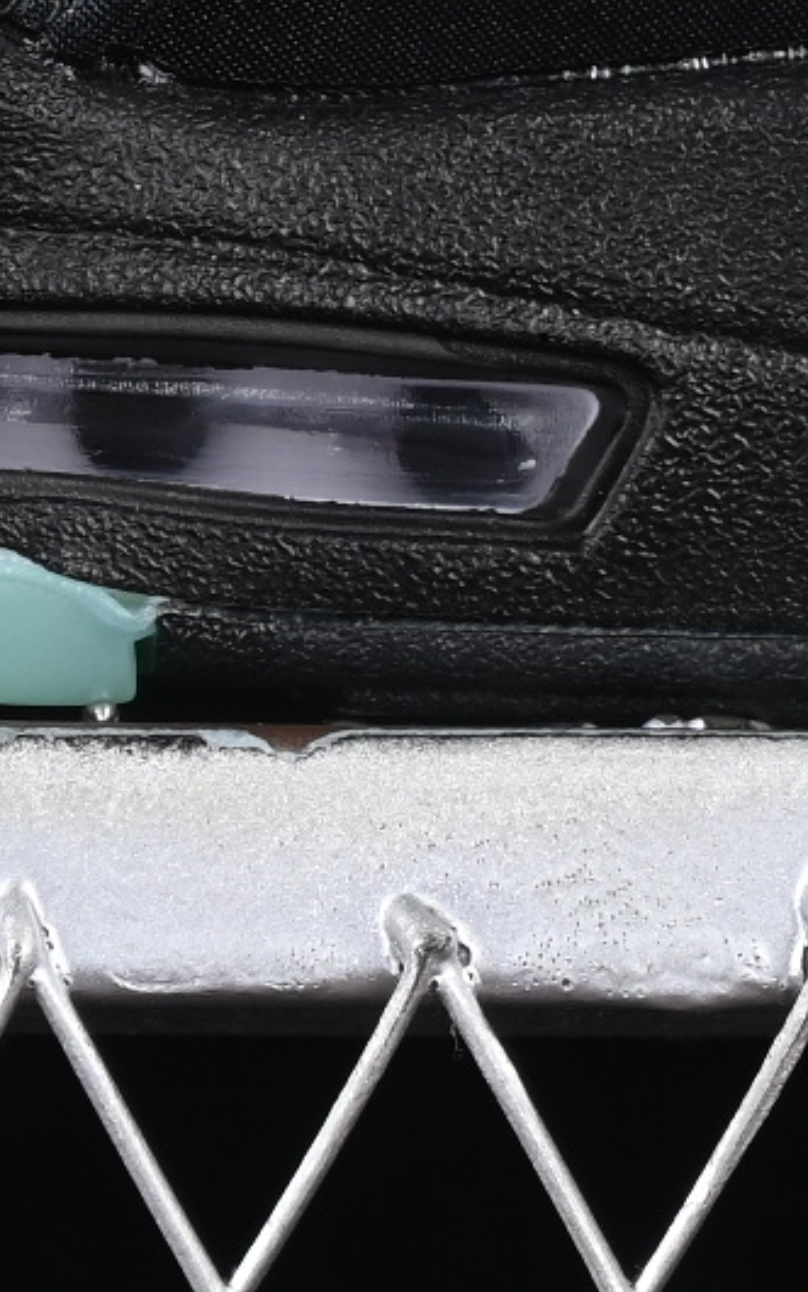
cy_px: -611
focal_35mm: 401
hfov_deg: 3.3
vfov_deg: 5.2
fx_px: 14125
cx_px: 1339
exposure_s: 1/60
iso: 160
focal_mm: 50
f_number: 6.3
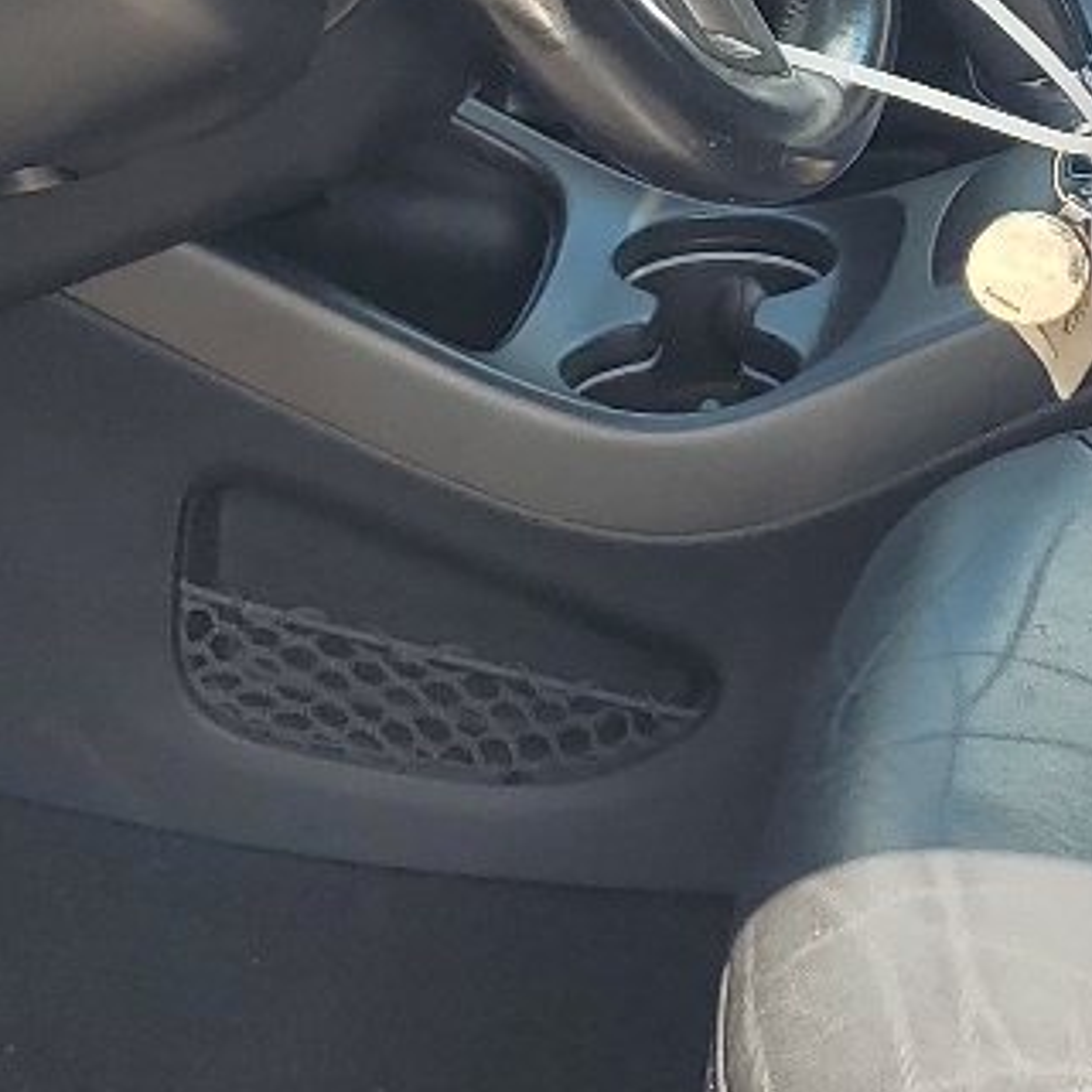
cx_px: 1116
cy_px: 116
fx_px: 4104
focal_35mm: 115
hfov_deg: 14.9
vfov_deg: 15.0
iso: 50
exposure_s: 1/526
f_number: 1.5
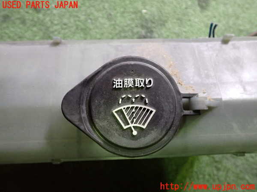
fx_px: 223
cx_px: 128
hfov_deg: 60.0
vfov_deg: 46.8
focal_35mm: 30
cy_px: 96
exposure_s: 1/30
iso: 800
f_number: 2.3
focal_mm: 5.4
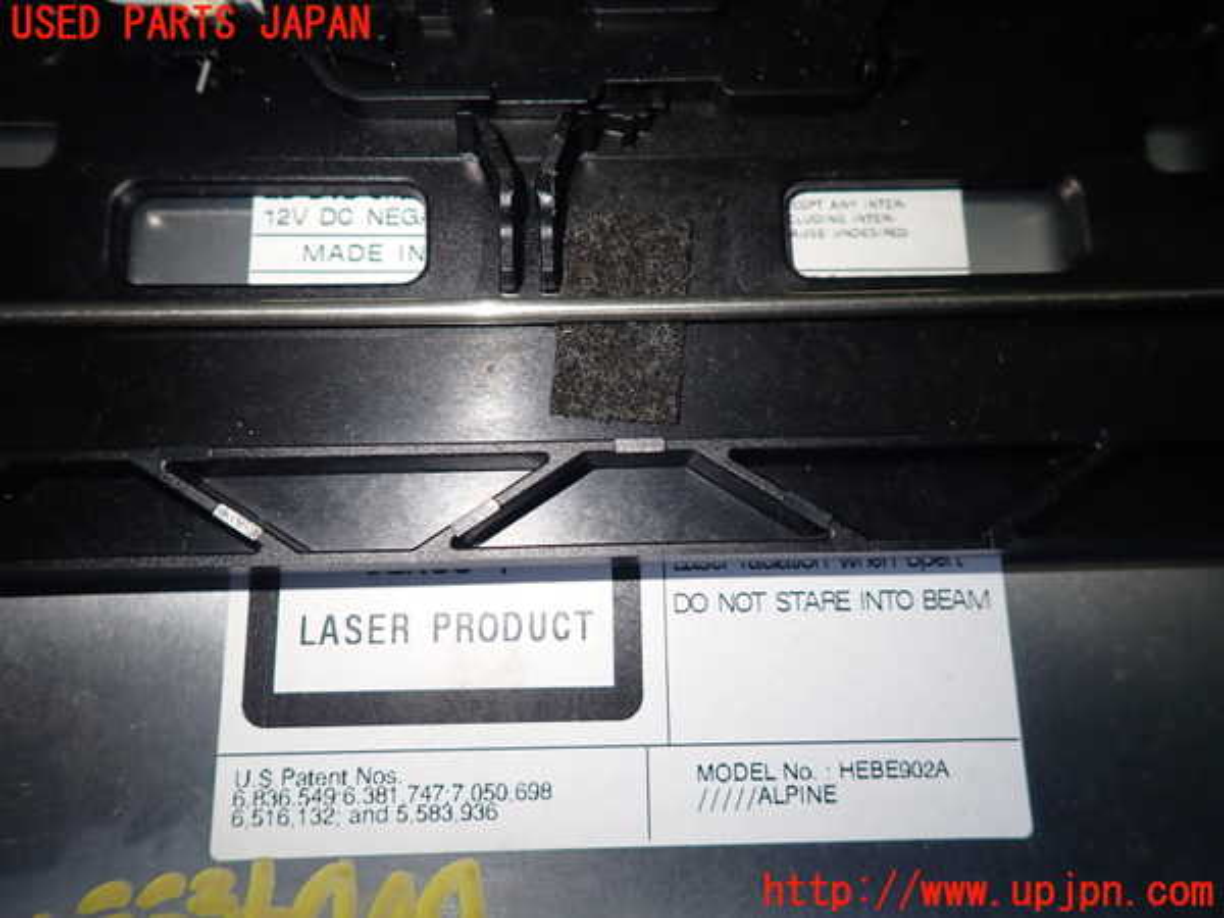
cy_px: 459
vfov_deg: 54.9
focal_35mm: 25
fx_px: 884
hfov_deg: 69.4
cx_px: 612
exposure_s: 1/60
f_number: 2
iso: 200
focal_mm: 4.5
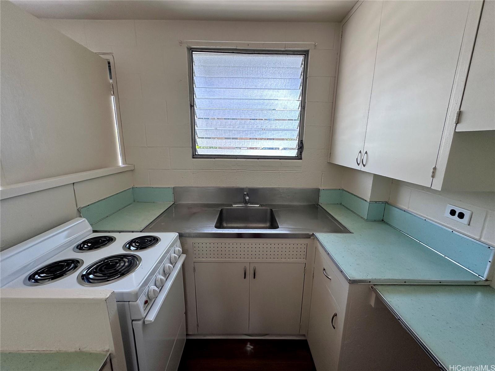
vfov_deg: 85.7
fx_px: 200
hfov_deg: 102.1
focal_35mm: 14
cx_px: 248
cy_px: 186
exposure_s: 1/99
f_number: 2.2
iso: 100
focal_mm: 2.22
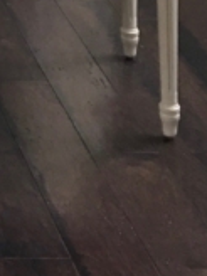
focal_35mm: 181
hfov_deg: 7.6
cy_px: -443
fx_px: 1443
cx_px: -306
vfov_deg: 9.4
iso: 40
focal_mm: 4.15
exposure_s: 1/15
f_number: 2.2
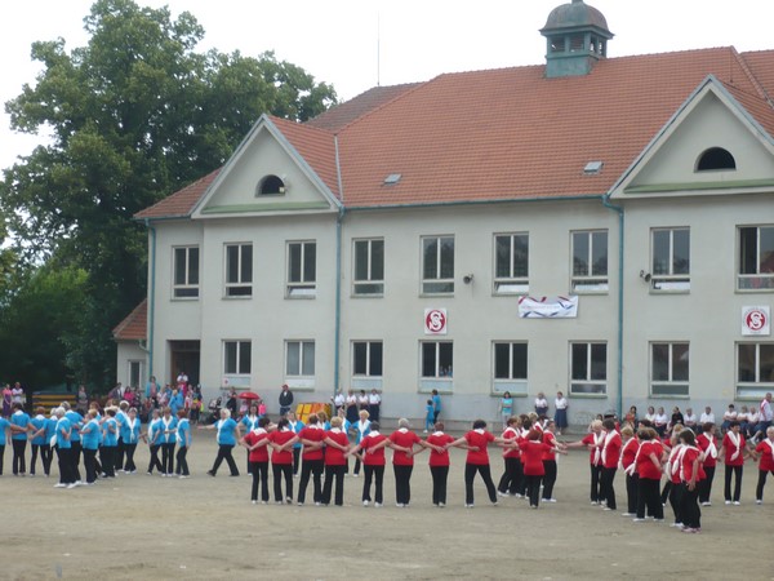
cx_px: 387
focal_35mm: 79
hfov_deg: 24.7
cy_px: 290
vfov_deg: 18.7
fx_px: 1766
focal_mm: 13
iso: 100
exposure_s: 1/60
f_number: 4.3
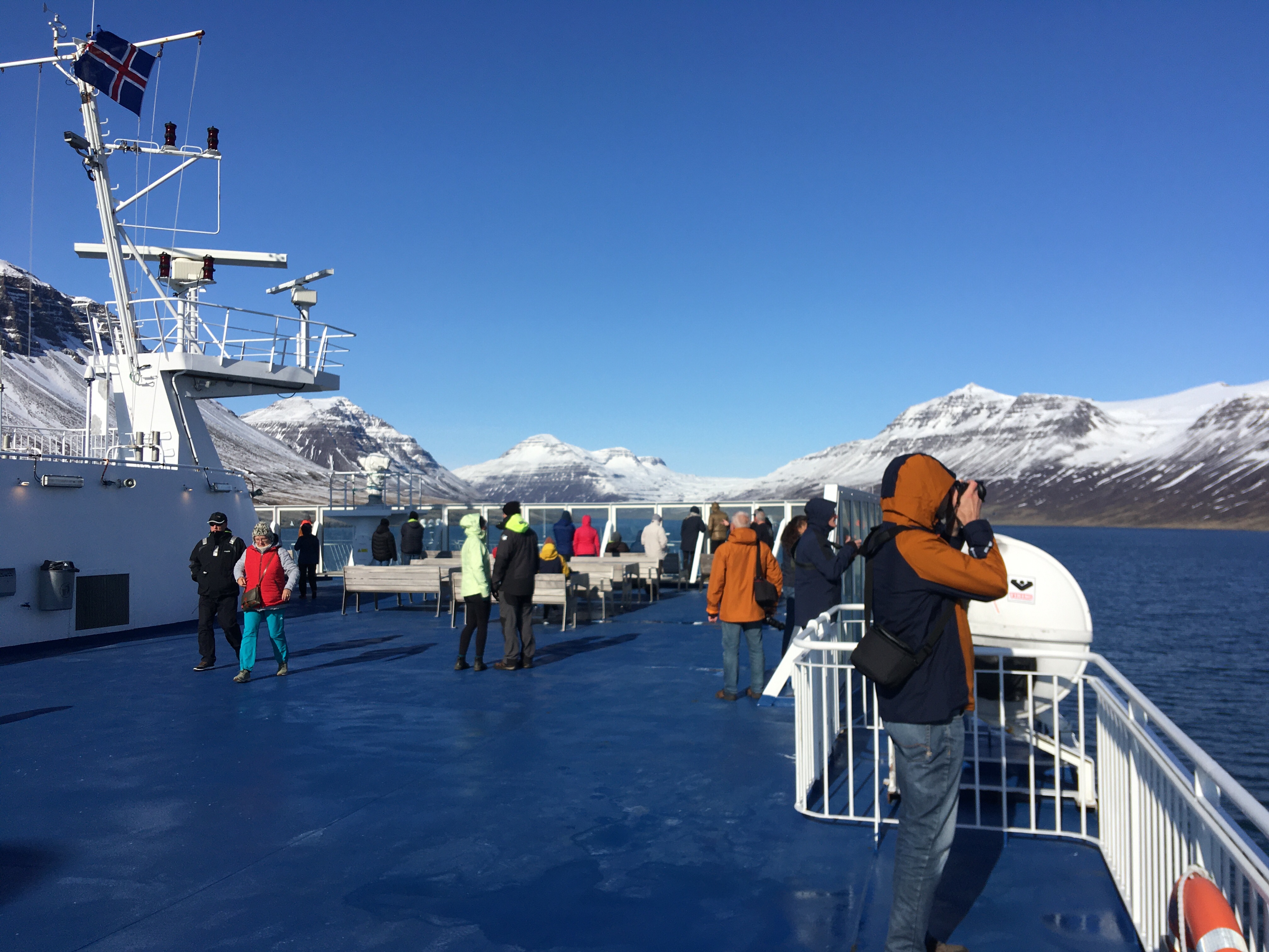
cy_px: 476
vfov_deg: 48.2
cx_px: 634
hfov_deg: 61.7
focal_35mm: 29
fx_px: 1063
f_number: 2.2
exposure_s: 1/2959
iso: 25
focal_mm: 4.15
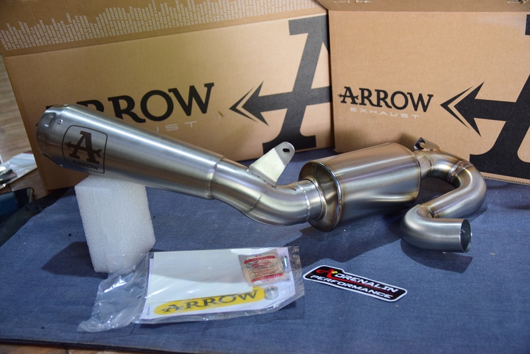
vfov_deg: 29.0
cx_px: 265
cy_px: 177
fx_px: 685
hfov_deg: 42.3
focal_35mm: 46
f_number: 3.3
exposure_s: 1/40
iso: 1250
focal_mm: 31
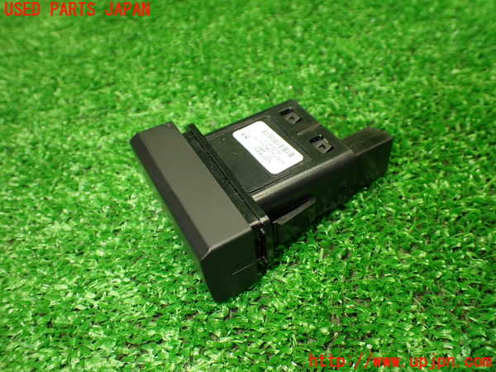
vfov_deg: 46.8
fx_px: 430
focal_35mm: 30
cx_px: 248
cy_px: 186
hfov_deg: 60.0
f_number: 2.3
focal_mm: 5.4
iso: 500
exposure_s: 1/125
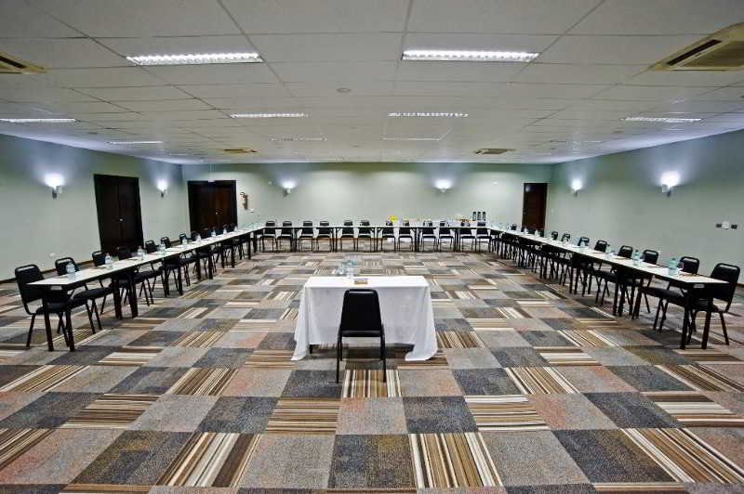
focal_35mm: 18
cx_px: 372
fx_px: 372
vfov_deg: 67.3
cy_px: 247
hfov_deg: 90.0
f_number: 11
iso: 400
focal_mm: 18
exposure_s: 1/3
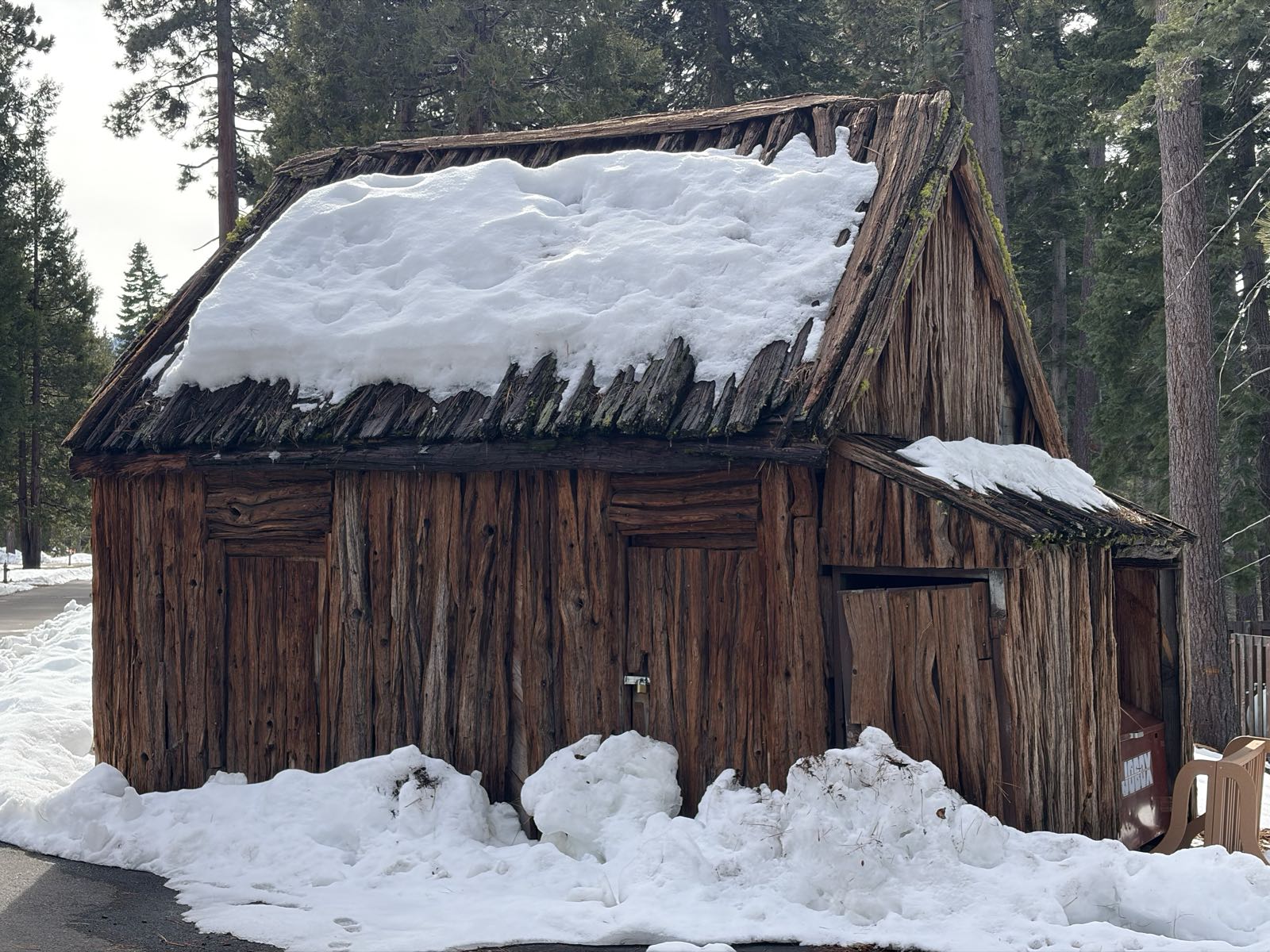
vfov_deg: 28.0
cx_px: 635
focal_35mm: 52
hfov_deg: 36.8
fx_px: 1908
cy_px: 476
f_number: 1.6
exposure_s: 1/1553
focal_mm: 5.96
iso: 50
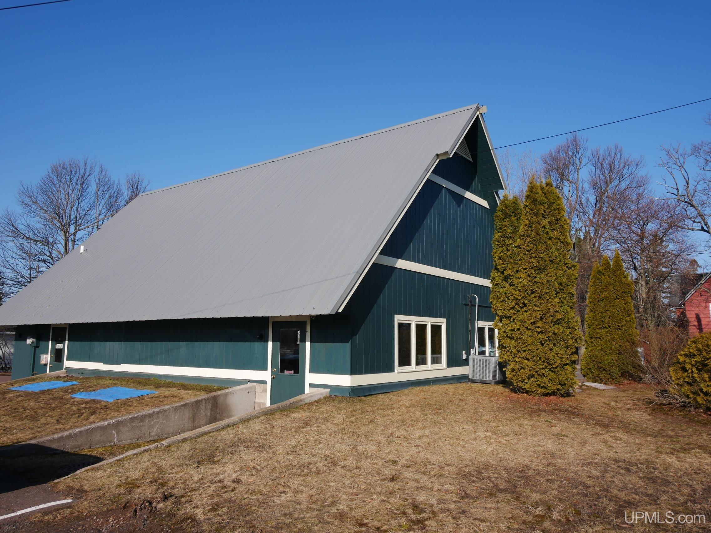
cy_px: 266
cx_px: 356
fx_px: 534
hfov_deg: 67.3
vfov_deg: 53.1
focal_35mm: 26
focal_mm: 13
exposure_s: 1/400
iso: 200
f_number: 8
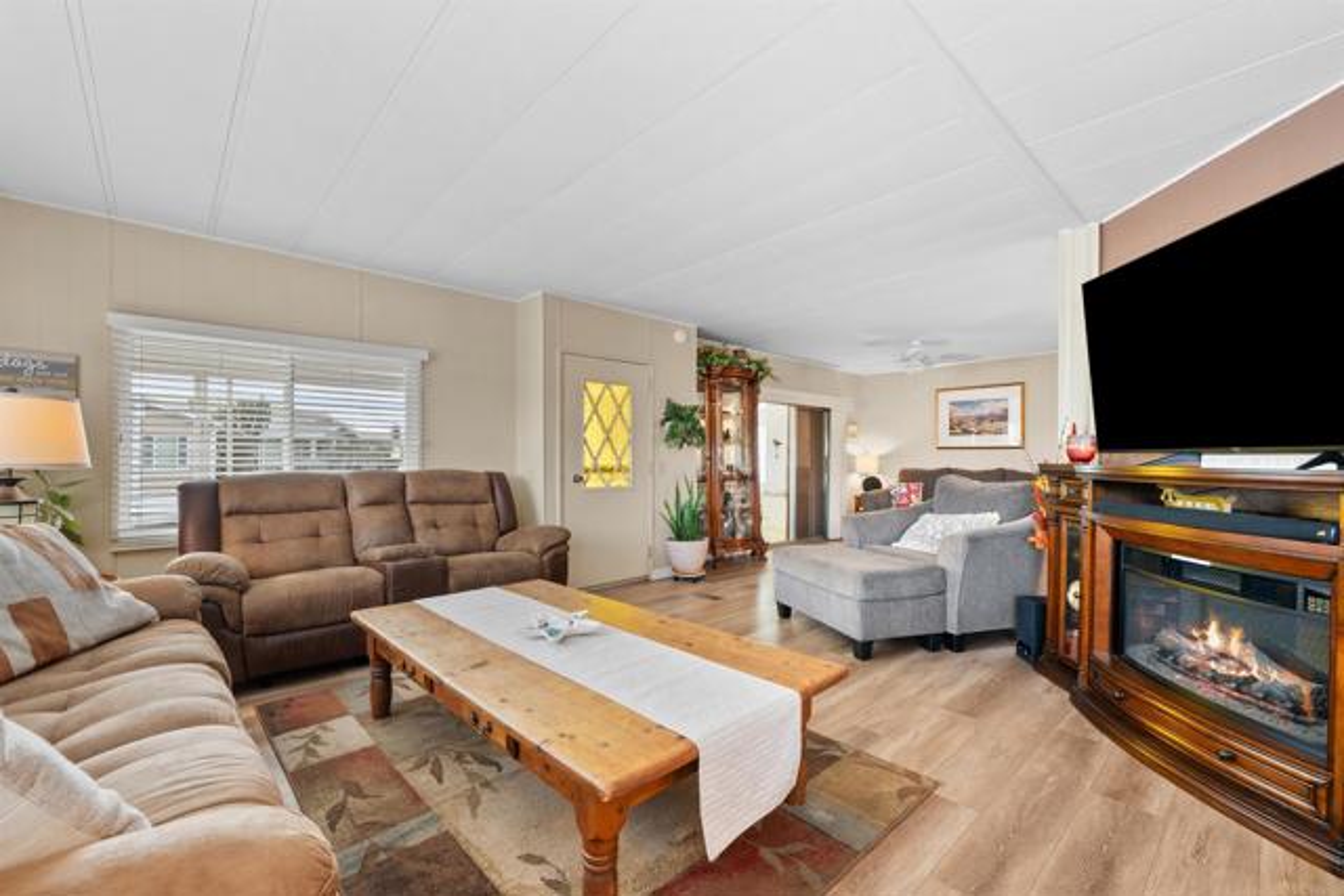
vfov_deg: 81.2
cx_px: 672
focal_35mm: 14
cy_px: 448
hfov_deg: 104.2
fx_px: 523
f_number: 9
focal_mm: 14
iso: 250
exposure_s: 1.6
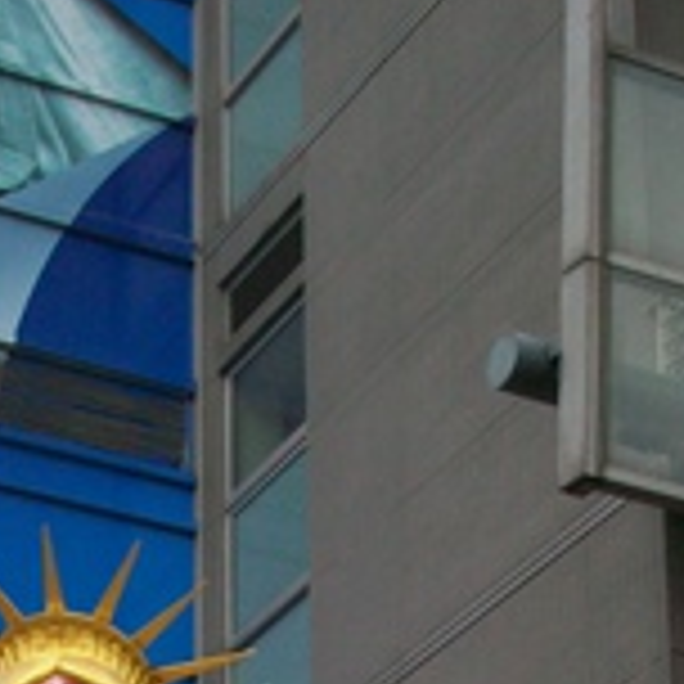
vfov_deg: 11.4
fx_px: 3130
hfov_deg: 12.4
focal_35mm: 140
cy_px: 1323
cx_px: 135
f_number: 3.2
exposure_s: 1/60
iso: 72
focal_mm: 7.1
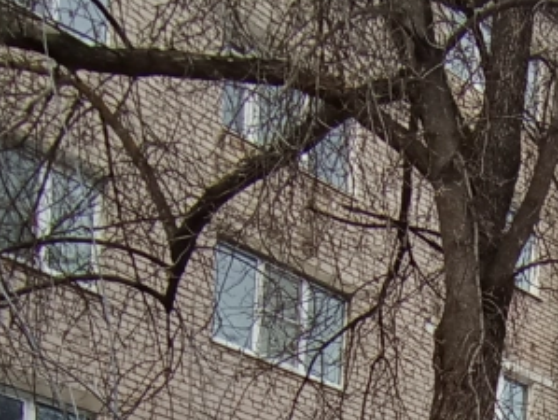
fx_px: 1081
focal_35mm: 67
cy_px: 850
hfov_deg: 26.2
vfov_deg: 16.5
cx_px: 649
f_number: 2.2
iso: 52
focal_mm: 1.65
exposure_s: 1/177
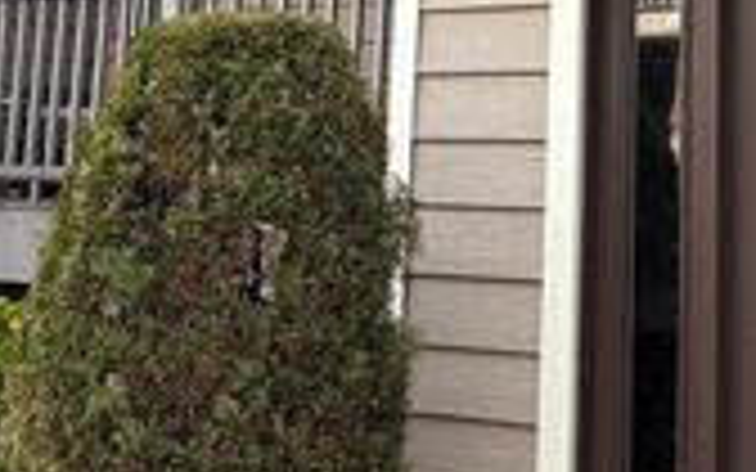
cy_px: -137
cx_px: 572
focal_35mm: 82
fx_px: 1689
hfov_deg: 24.9
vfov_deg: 15.2
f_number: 1.6
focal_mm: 5.96
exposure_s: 1/427
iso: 50
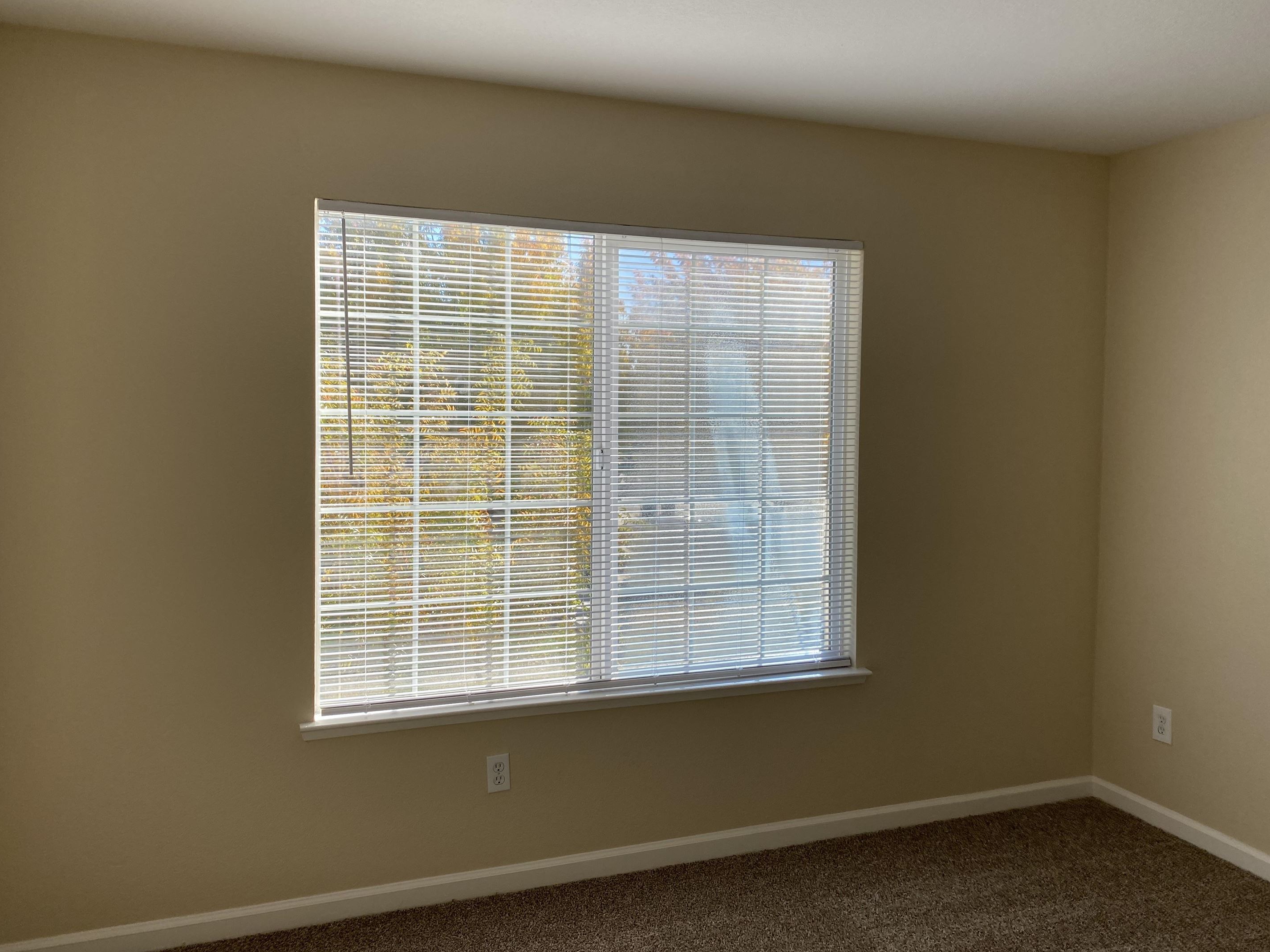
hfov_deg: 63.4
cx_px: 652
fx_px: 1027
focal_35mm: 28
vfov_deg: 49.7
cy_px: 456
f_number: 1.8
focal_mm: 4.25
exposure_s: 1/957
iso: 32
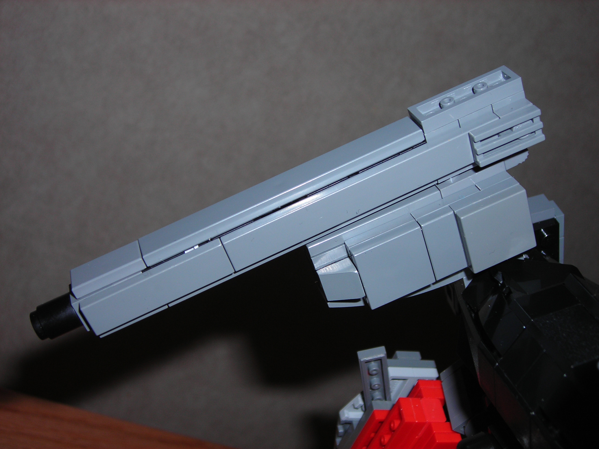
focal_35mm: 55
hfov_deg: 34.9
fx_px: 952
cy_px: 224
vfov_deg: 26.6
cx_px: 300
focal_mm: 9.1
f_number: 7.3
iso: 50
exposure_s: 1/60.1
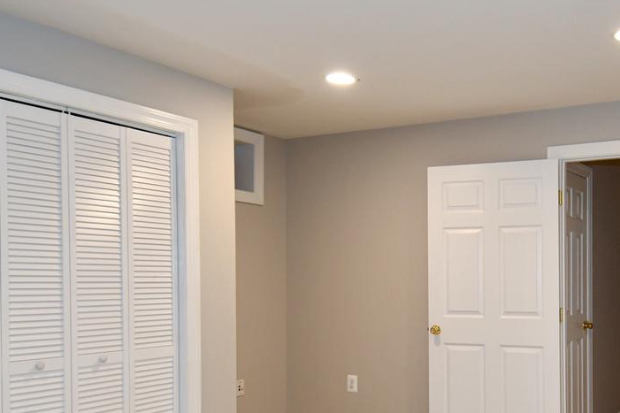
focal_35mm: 37
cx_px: 443
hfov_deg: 50.3
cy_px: 286
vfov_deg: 35.5
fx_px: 637
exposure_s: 1/60
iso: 360
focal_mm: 12
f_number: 4
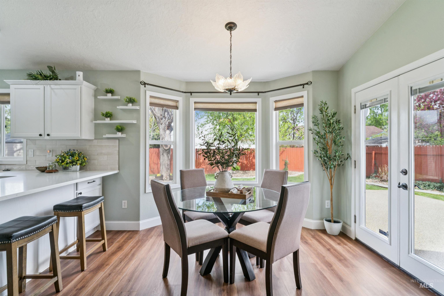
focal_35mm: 18
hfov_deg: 90.3
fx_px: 221
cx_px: 222
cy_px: 148
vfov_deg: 67.7
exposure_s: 1/30
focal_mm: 17.9
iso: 400
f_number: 13
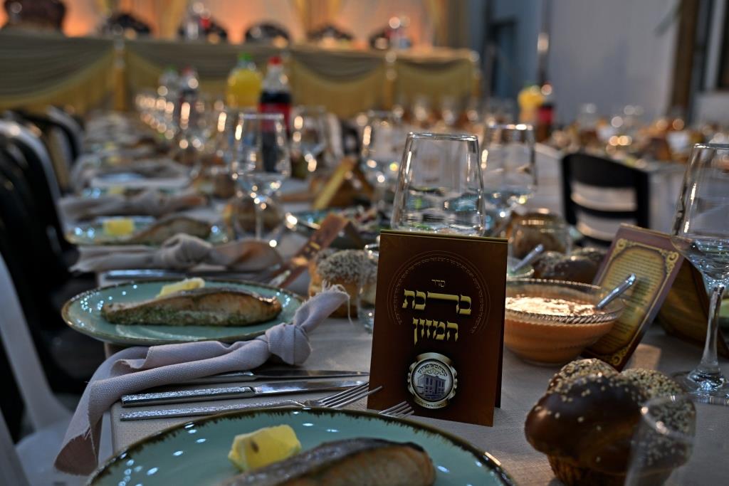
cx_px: 364
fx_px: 790
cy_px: 243
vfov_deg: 34.2
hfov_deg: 49.5
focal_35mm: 39
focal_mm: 39
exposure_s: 1/500
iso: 640
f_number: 4
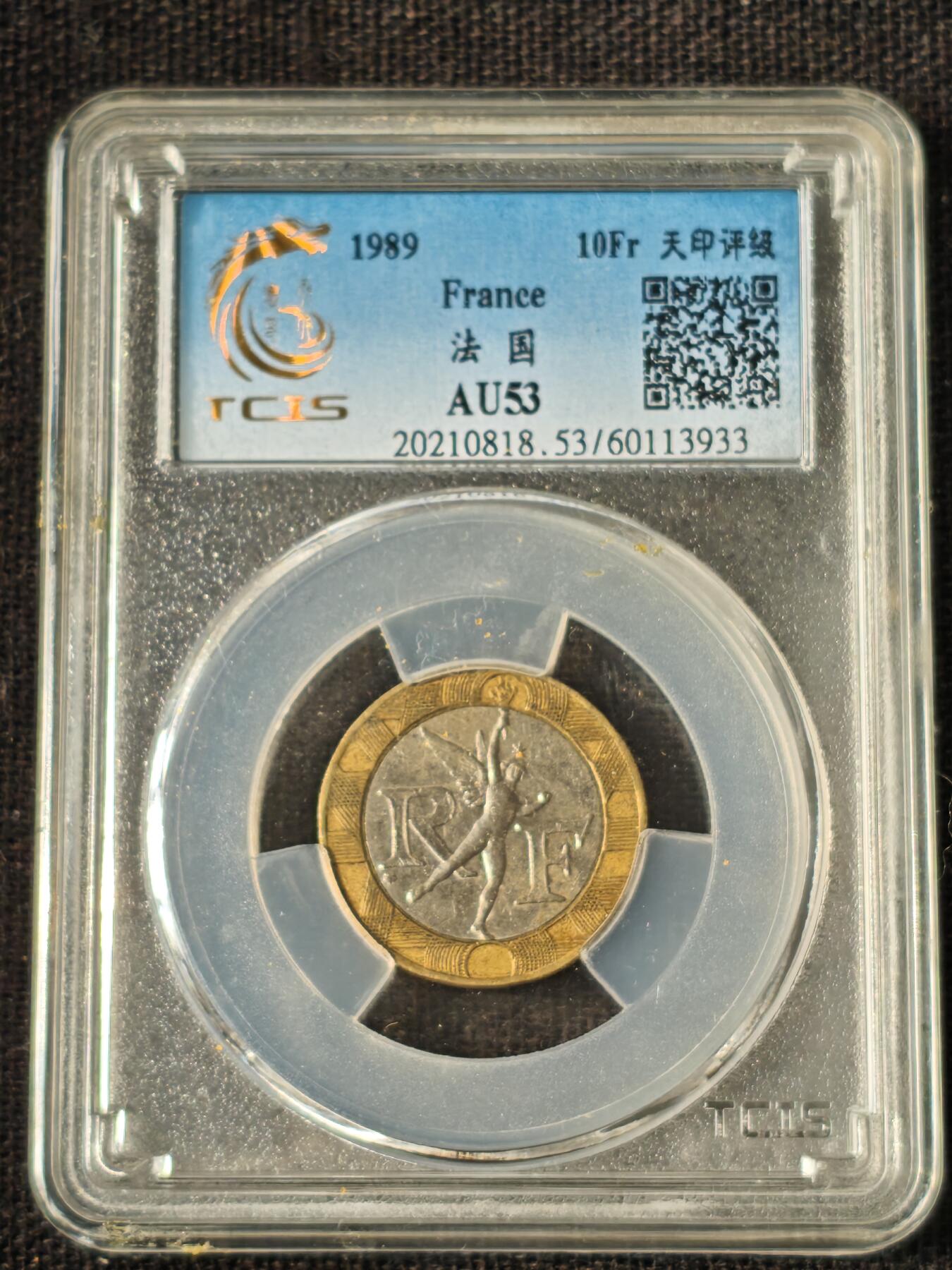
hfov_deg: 16.4
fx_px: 3300
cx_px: 476
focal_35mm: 90
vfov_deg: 21.8
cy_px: 635
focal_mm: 4.94
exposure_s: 1/381
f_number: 1.5
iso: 50
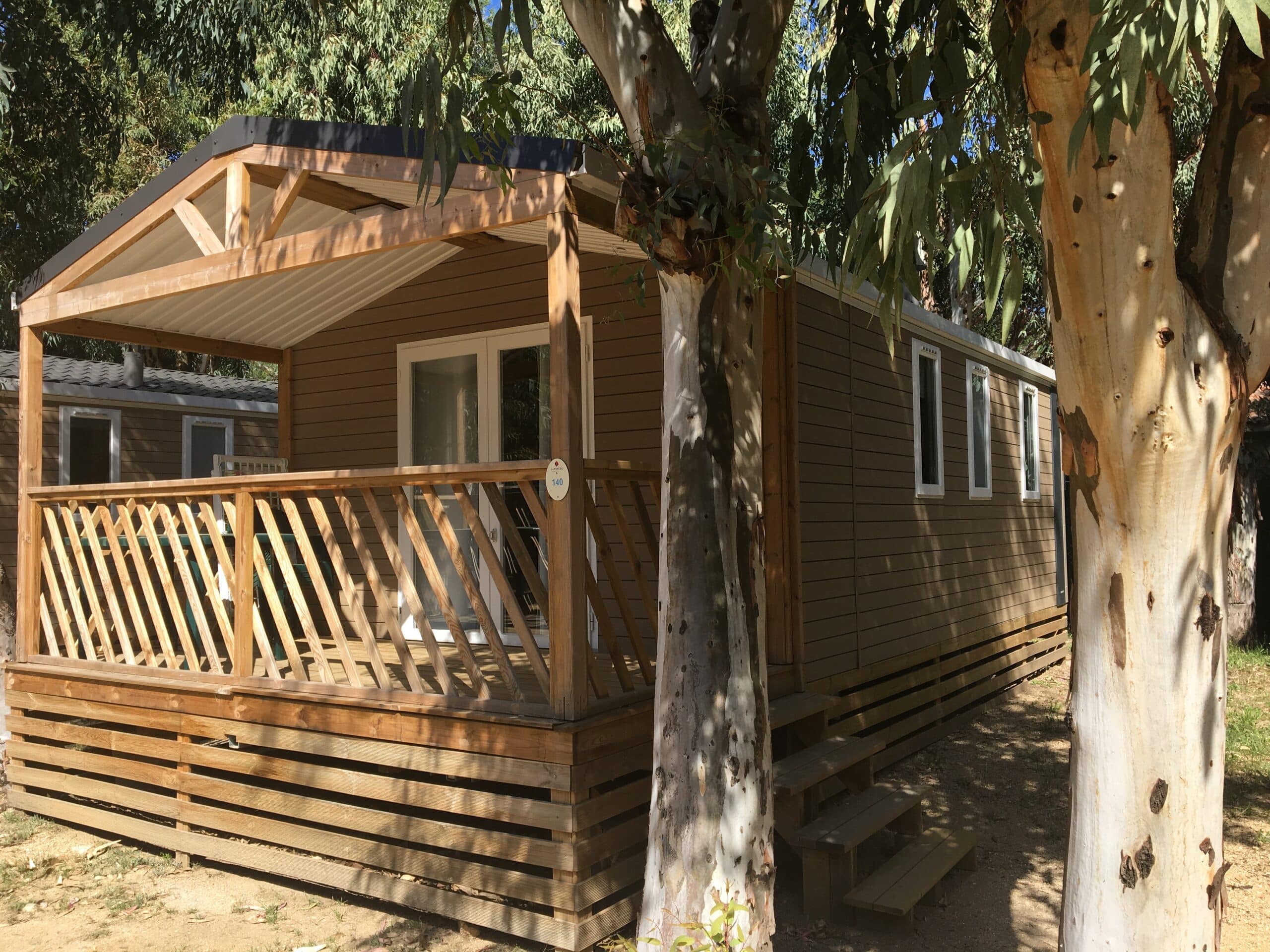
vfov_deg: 48.2
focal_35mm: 29
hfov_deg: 61.7
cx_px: 635
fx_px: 1064
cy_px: 476
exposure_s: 1/927
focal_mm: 4.15
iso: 25
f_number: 2.2
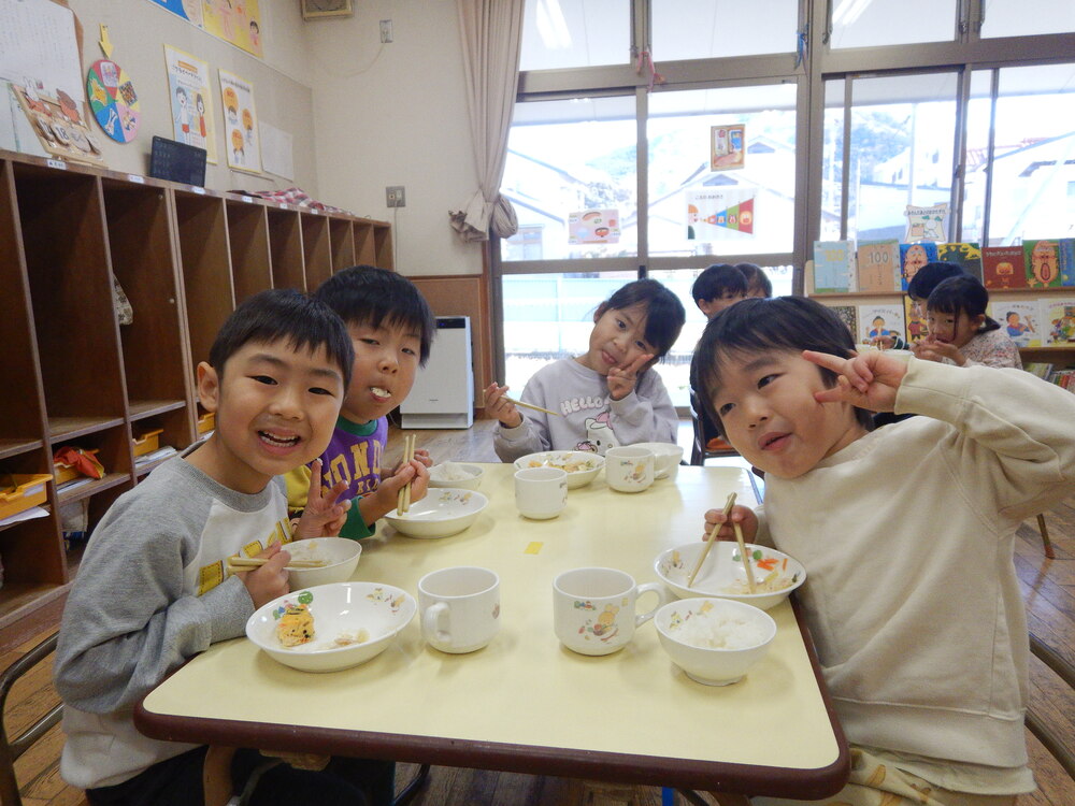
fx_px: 745
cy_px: 403
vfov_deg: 56.8
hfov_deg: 71.6
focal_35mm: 24
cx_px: 538
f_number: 2.8
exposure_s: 1/50
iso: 125
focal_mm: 4.3
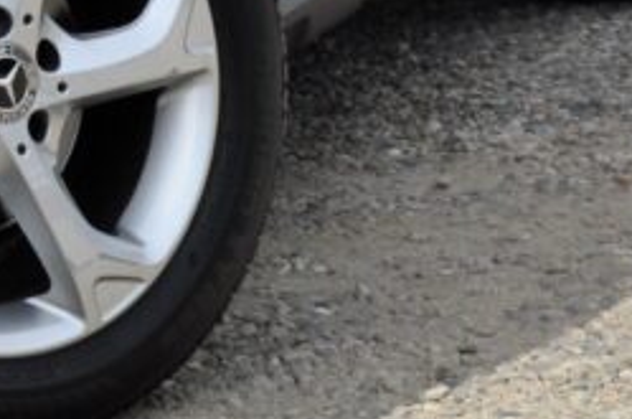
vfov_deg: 7.2
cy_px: -383
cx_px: -518
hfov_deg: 10.5
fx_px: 3242
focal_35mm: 185
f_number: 10
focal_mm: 30
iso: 500
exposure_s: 1/400
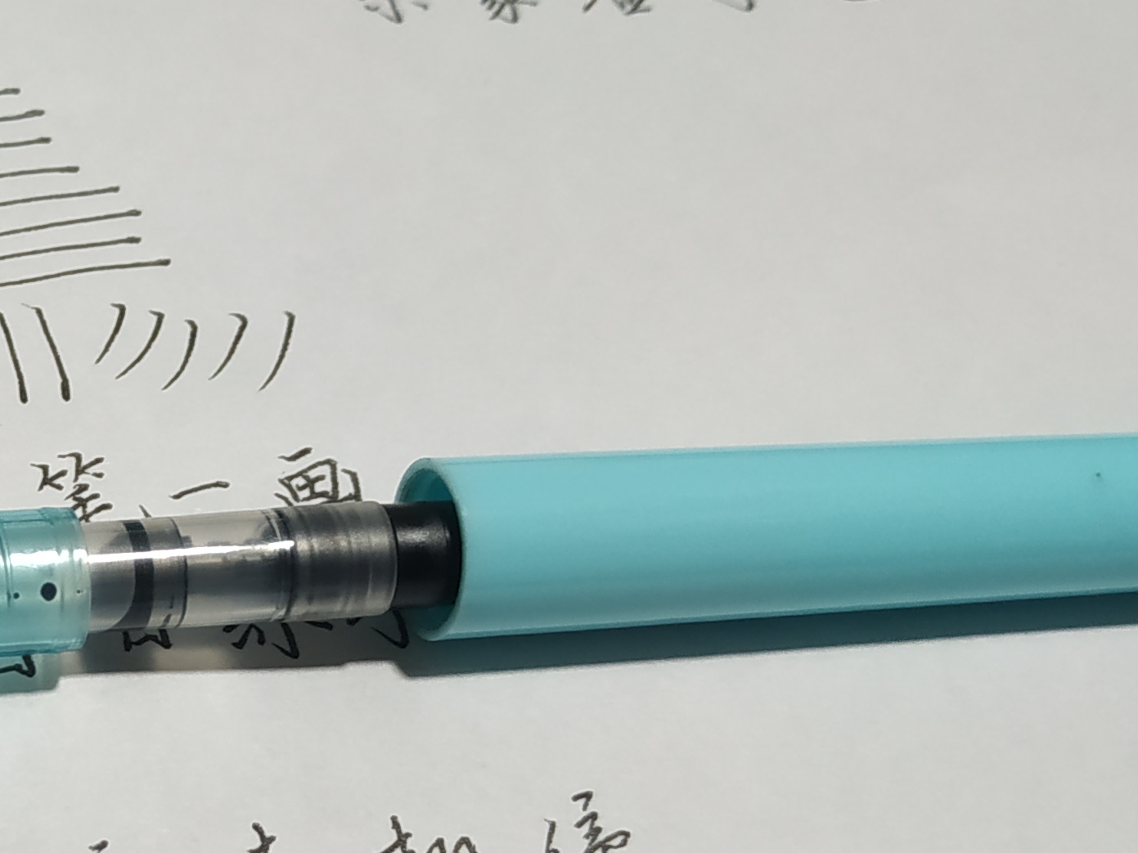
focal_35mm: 69
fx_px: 2268
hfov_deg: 25.8
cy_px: 672
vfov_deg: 21.1
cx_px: -155
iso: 250
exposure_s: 1/33
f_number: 1.9
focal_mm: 3.94
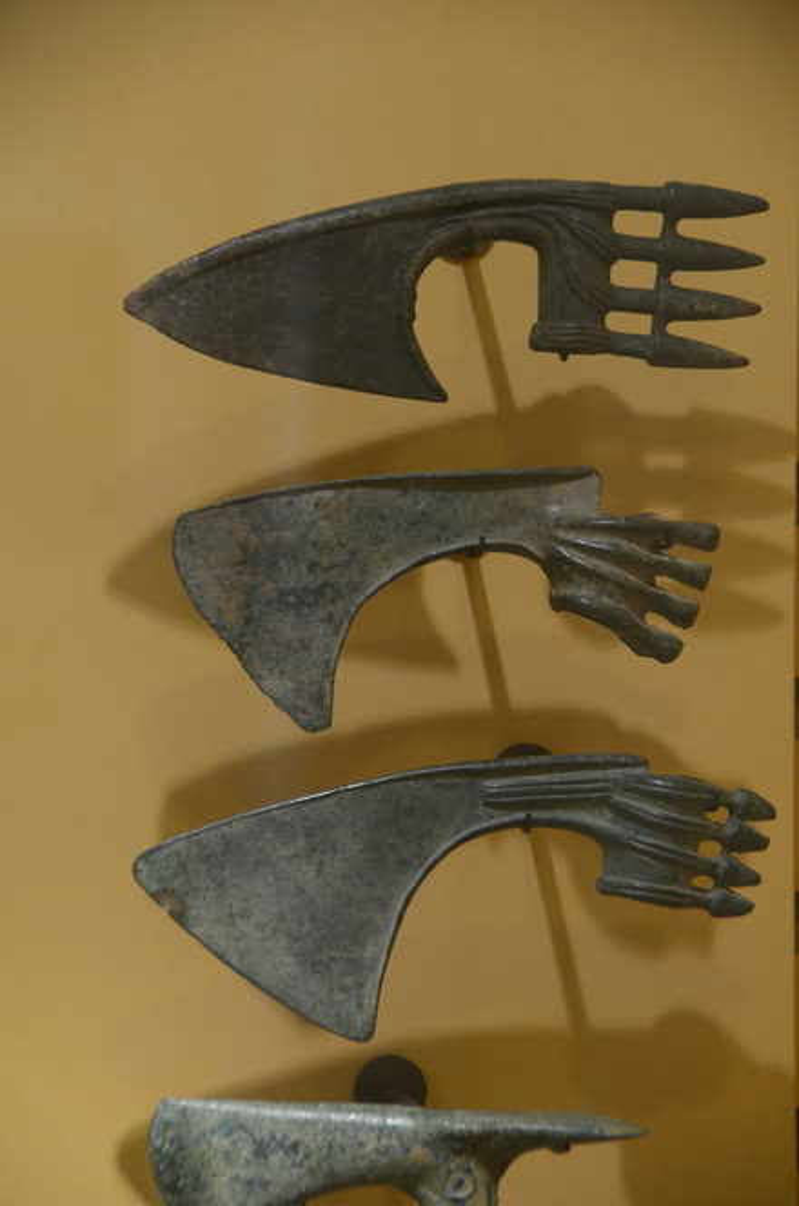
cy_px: 603
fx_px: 4764
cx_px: 400
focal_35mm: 142
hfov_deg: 9.6
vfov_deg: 14.4
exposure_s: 1/60
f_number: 5.3
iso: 1000
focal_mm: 95
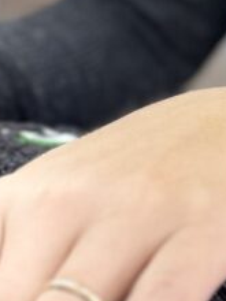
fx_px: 1053
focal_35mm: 121
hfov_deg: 11.3
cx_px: -197
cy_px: 271
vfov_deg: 16.1
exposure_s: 1/100
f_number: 1.5
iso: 100
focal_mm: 5.7
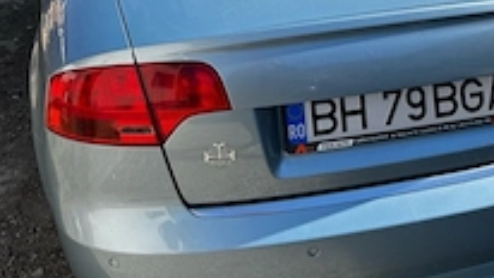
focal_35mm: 55
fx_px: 721
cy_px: 0
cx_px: 343
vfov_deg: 21.1
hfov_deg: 37.3
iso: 50
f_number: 1.5
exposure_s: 1/2083
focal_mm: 5.7
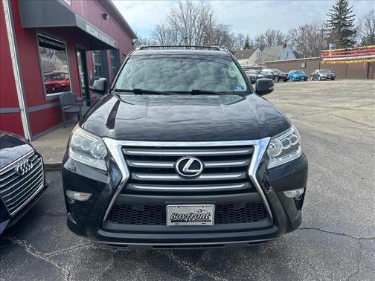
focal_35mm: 26
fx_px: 282
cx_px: 188
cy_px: 140
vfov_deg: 53.1
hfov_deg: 67.3
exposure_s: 1/2165
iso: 50
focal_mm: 5.7
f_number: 1.5
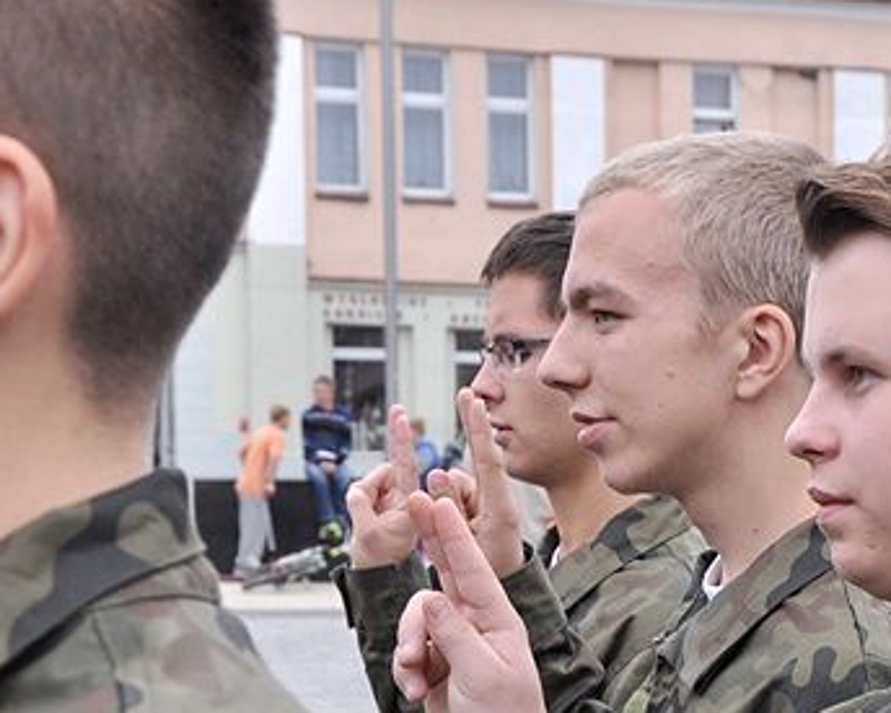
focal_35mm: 139
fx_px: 3664
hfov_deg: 13.7
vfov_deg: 11.0
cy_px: 701
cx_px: 847
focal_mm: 40
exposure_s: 1/250
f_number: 8
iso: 500
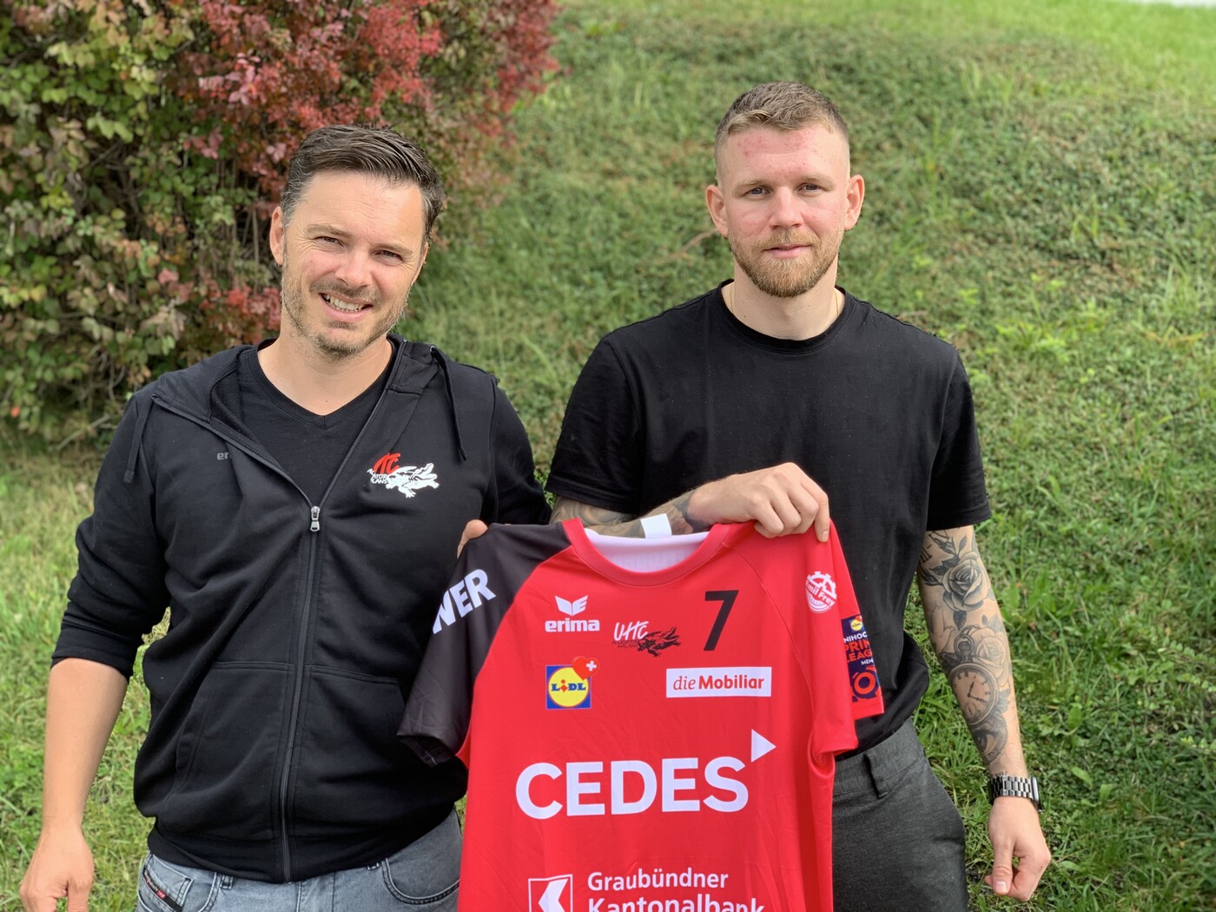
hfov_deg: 36.8
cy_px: 456
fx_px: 1827
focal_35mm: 52
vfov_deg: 28.0
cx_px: 608
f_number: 2.4
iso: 16
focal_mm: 6
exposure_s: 1/294
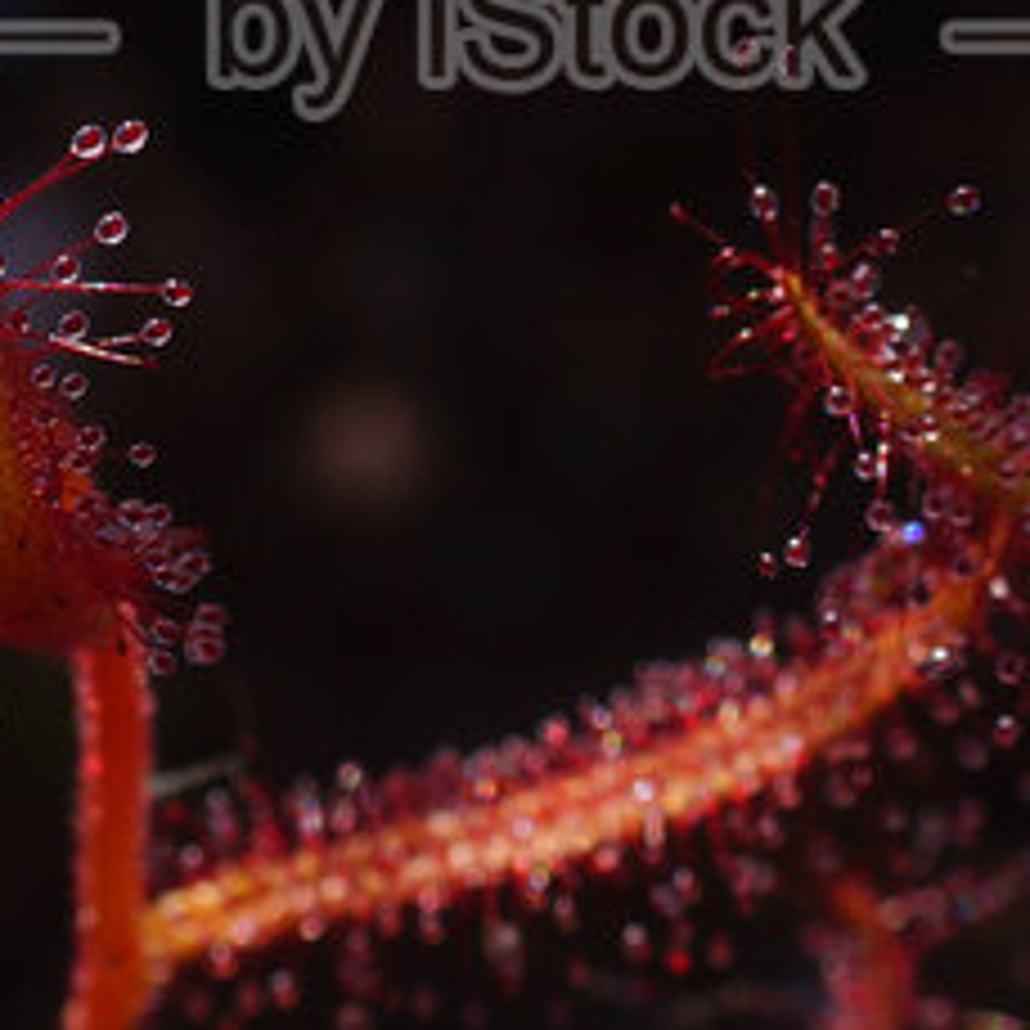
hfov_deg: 3.9
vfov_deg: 3.9
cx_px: 526
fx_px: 15014
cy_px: -182
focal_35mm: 446
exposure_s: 1/250
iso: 100
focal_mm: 50
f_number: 10
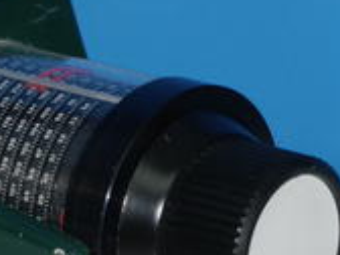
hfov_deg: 4.9
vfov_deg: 3.7
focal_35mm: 400
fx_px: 3929
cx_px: -10
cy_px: 194
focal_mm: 84
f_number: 11
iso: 400
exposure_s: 1/60
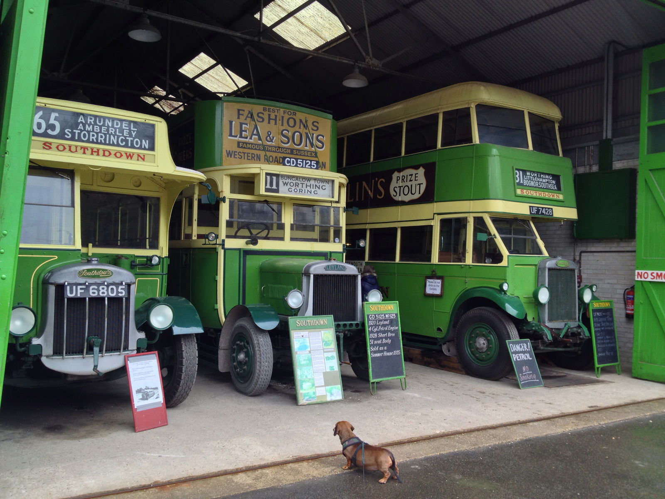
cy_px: 250
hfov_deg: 52.6
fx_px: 672
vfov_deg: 40.7
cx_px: 332
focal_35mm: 35
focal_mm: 4.28
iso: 50
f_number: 2.4
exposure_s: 1/141
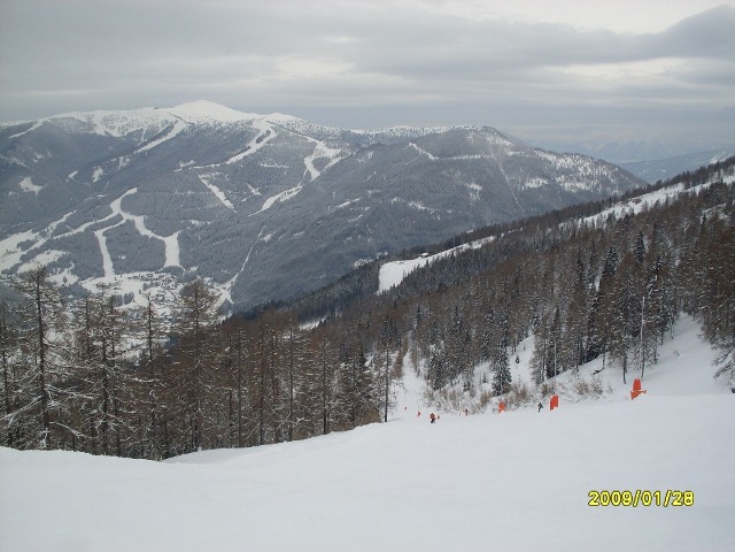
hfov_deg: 49.0
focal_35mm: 38
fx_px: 807
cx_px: 368
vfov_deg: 37.7
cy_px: 276
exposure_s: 1/125
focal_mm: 6.3
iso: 80
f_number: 8.4
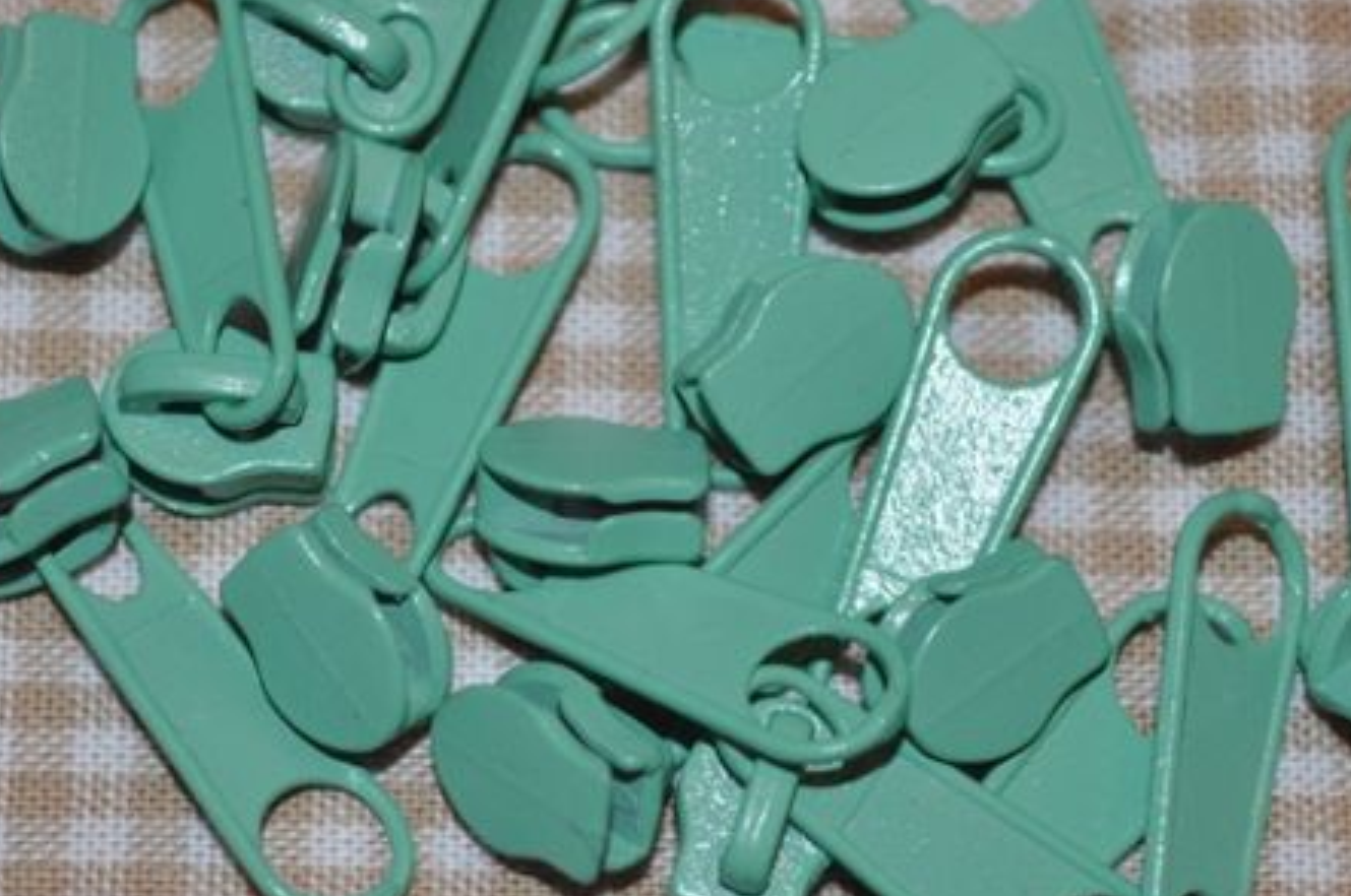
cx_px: 637
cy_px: 407
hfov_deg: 14.6
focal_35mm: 141
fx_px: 5284
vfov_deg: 9.7
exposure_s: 1/60
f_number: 5.6
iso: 200
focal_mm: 52
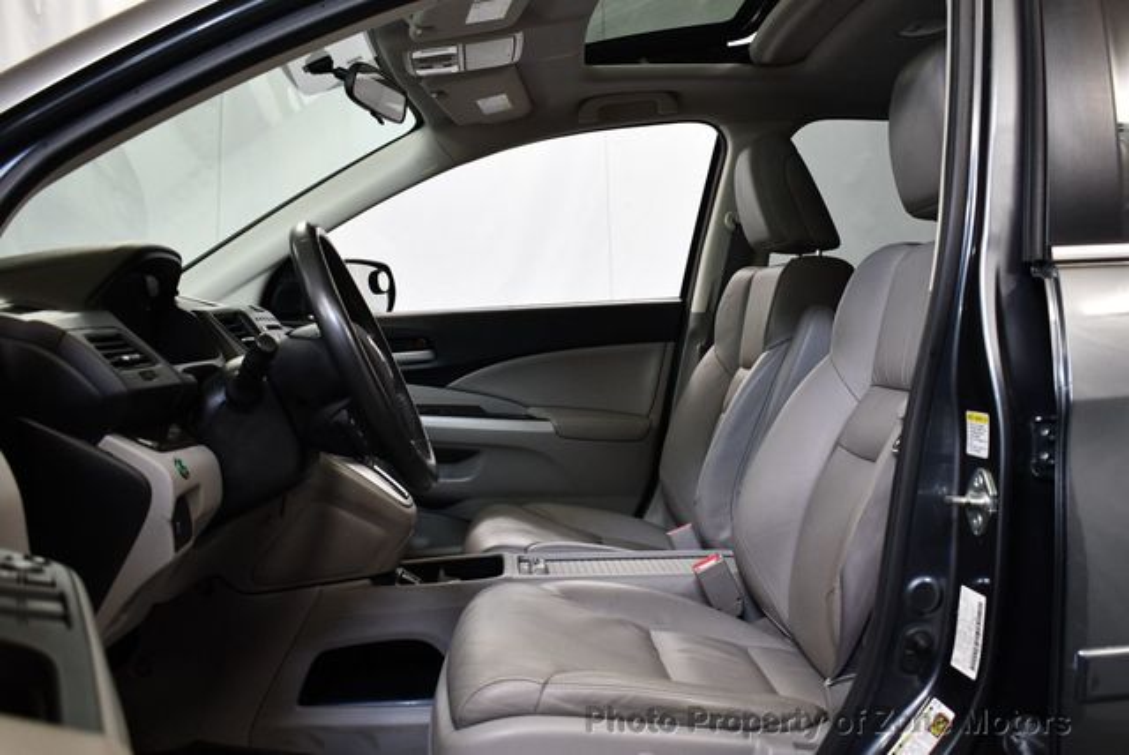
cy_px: 378
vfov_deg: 36.9
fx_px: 1130
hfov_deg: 53.1
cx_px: 564
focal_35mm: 36
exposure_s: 1/125
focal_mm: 18
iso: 1000
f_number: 3.5
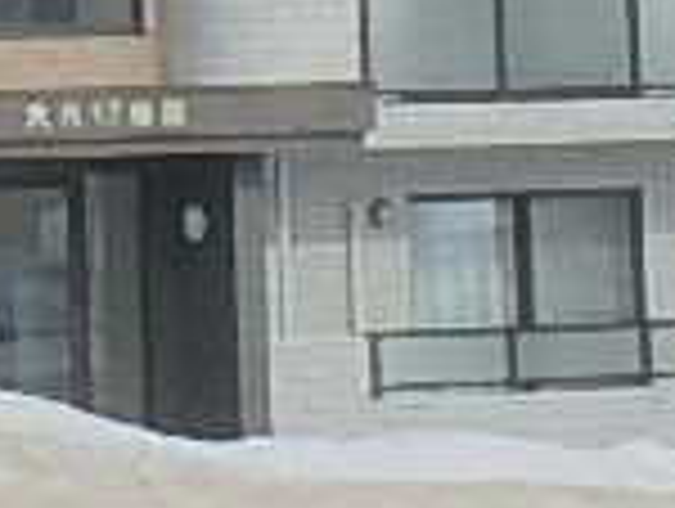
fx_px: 4746
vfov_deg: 6.0
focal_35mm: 243
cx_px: -122
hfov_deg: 8.1
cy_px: -306
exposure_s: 1/640
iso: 125
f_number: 5.1
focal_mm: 10.1
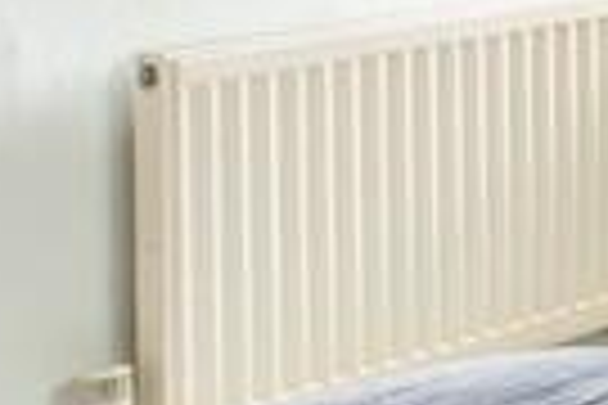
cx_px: 1874
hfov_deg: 10.9
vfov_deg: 11.4
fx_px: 1925
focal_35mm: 114
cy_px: -245
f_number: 7.1
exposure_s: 1/8
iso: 200
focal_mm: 10
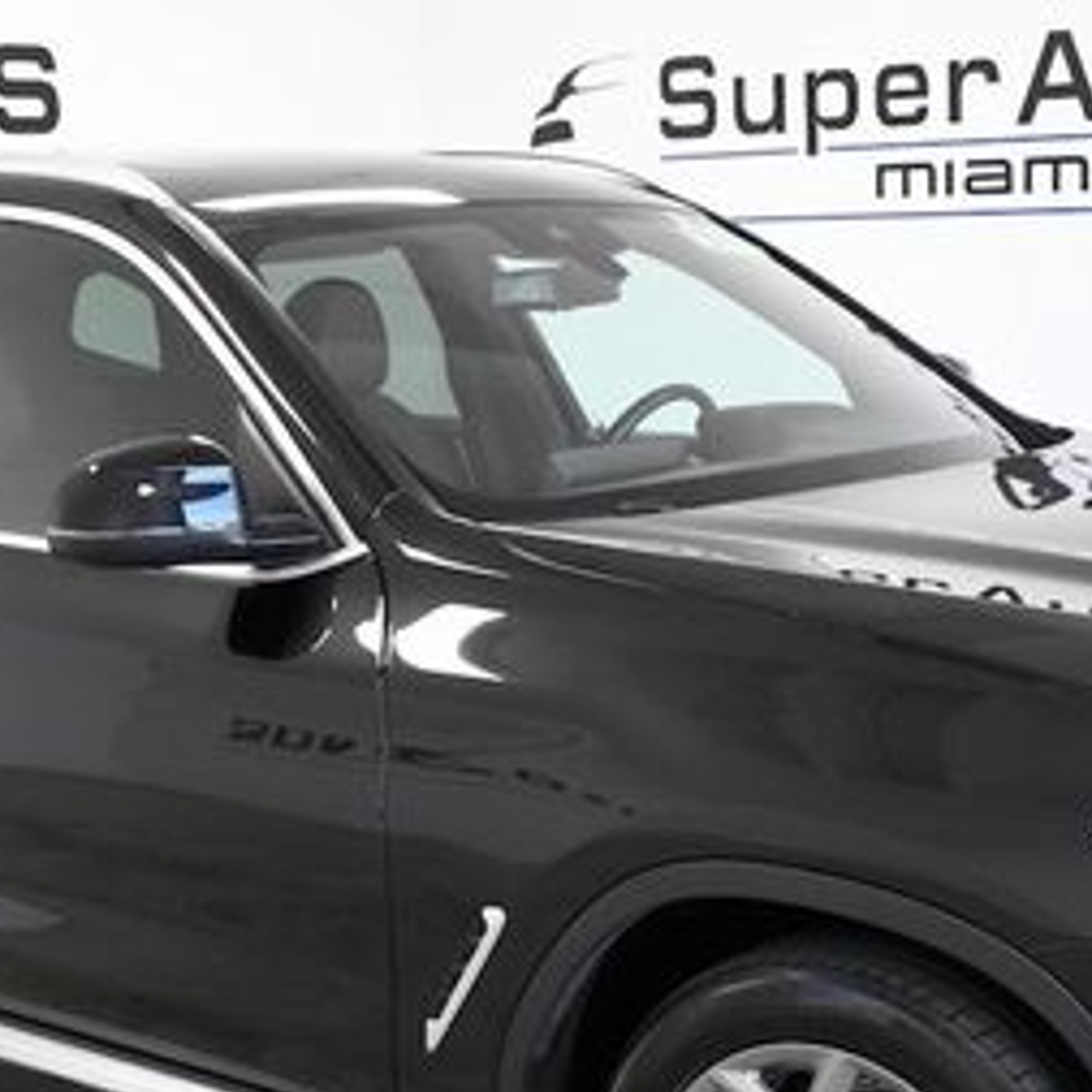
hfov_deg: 24.3
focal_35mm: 71
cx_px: 626
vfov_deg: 24.1
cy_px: 818
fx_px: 2534
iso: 2500
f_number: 8
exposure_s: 1/250
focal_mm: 22
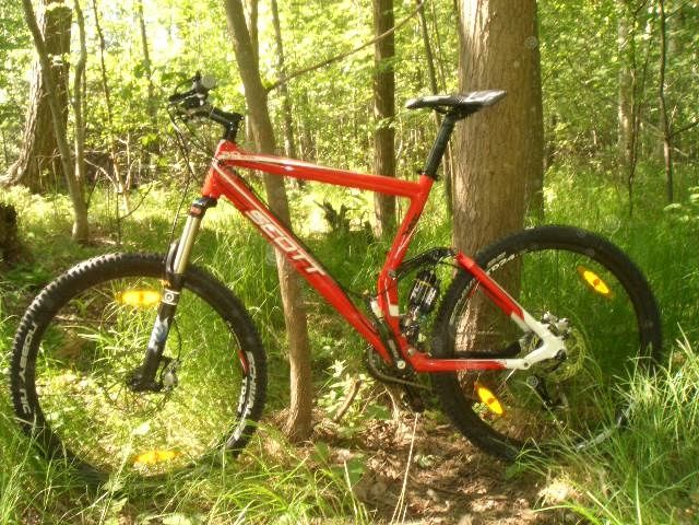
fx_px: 727
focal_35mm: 36
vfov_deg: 39.7
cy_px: 262
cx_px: 350
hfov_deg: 51.4
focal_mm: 4.8
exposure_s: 1/60
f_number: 4
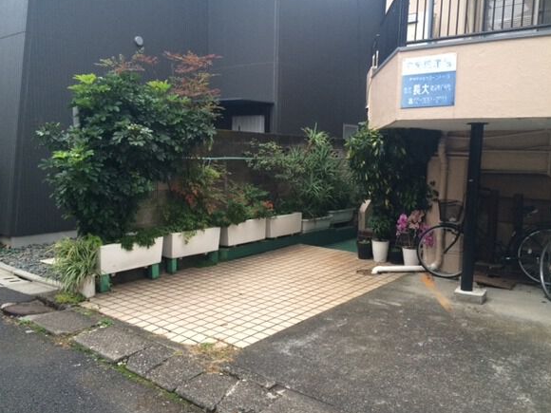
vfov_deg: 46.8
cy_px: 207
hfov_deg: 60.0
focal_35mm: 30
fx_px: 478
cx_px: 270
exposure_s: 1/30
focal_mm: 4.15
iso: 64
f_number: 2.2
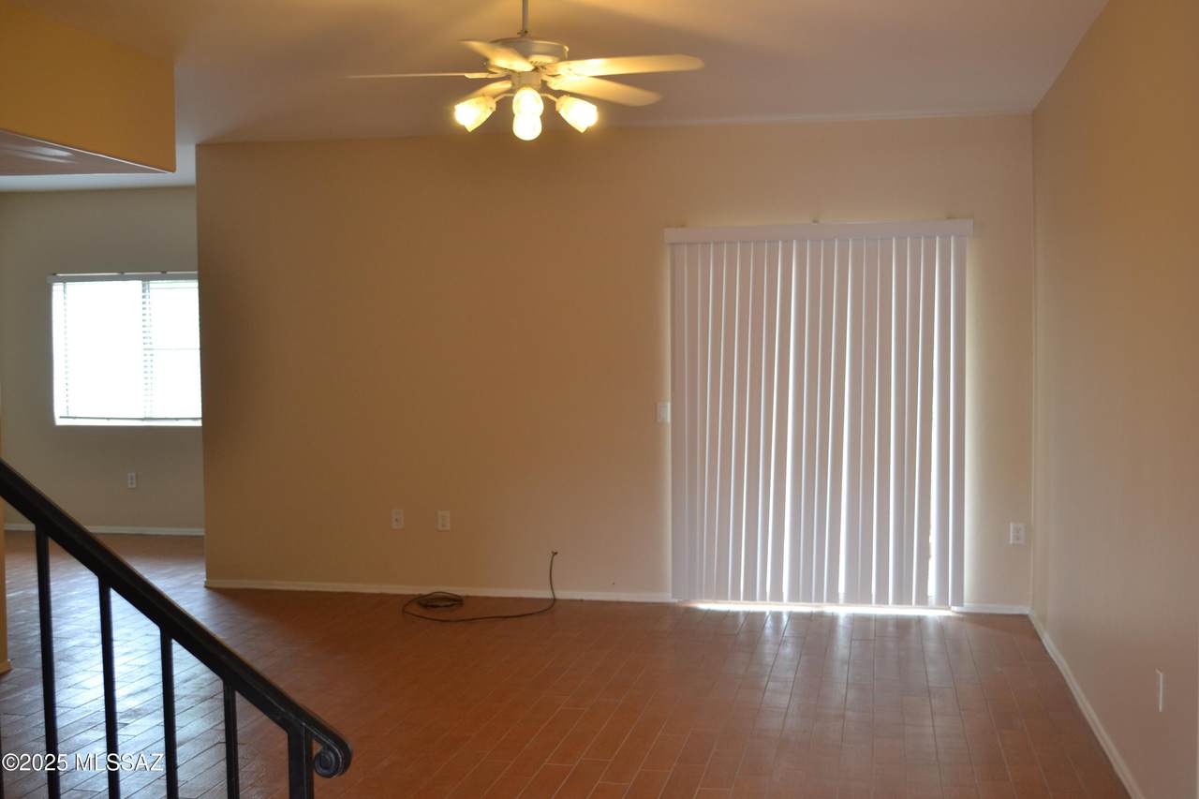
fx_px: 1299
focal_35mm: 39
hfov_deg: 49.6
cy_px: 400
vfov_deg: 34.2
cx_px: 600
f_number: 4.2
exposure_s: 1/40
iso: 400
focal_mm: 26
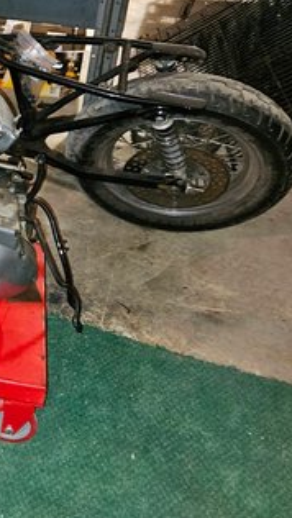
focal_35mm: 50
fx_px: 688
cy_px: 145
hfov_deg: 20.3
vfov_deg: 40.4
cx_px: -157
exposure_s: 1/9.99
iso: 200
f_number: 1.8
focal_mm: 5.4
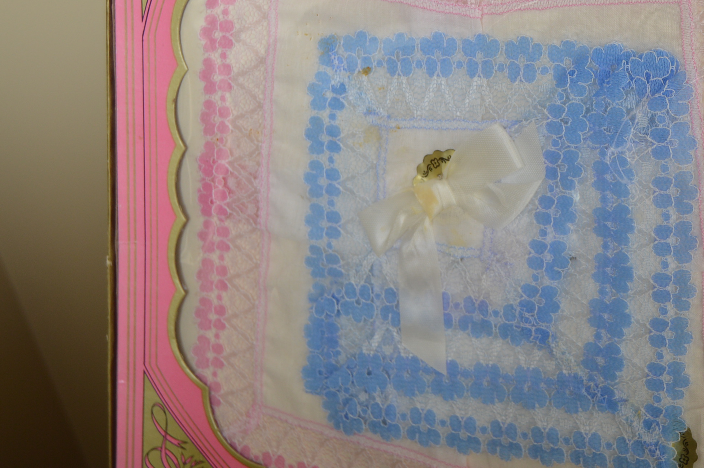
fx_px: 1446
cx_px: 528
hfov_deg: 27.0
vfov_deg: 18.4
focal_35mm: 74
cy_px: 208
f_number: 4.5
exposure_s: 1/200
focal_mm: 32
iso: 200
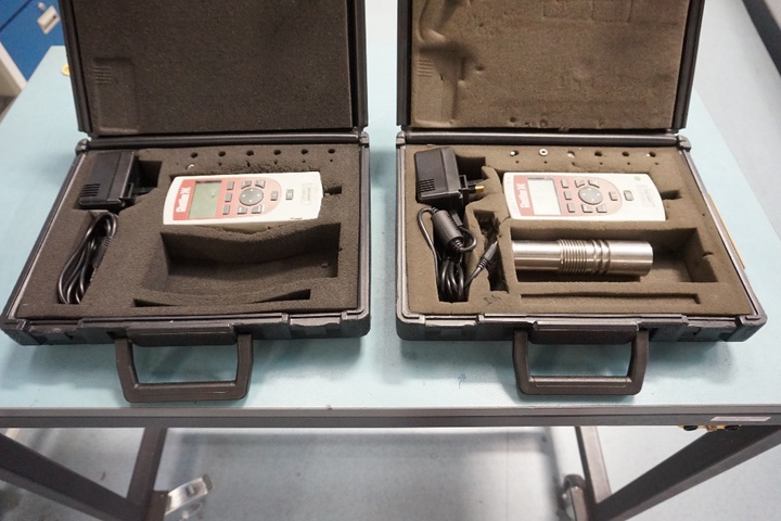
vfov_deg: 53.1
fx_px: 521
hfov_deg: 73.7
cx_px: 390
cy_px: 260
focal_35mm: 24
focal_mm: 16
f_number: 3.5
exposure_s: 1/100
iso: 3200
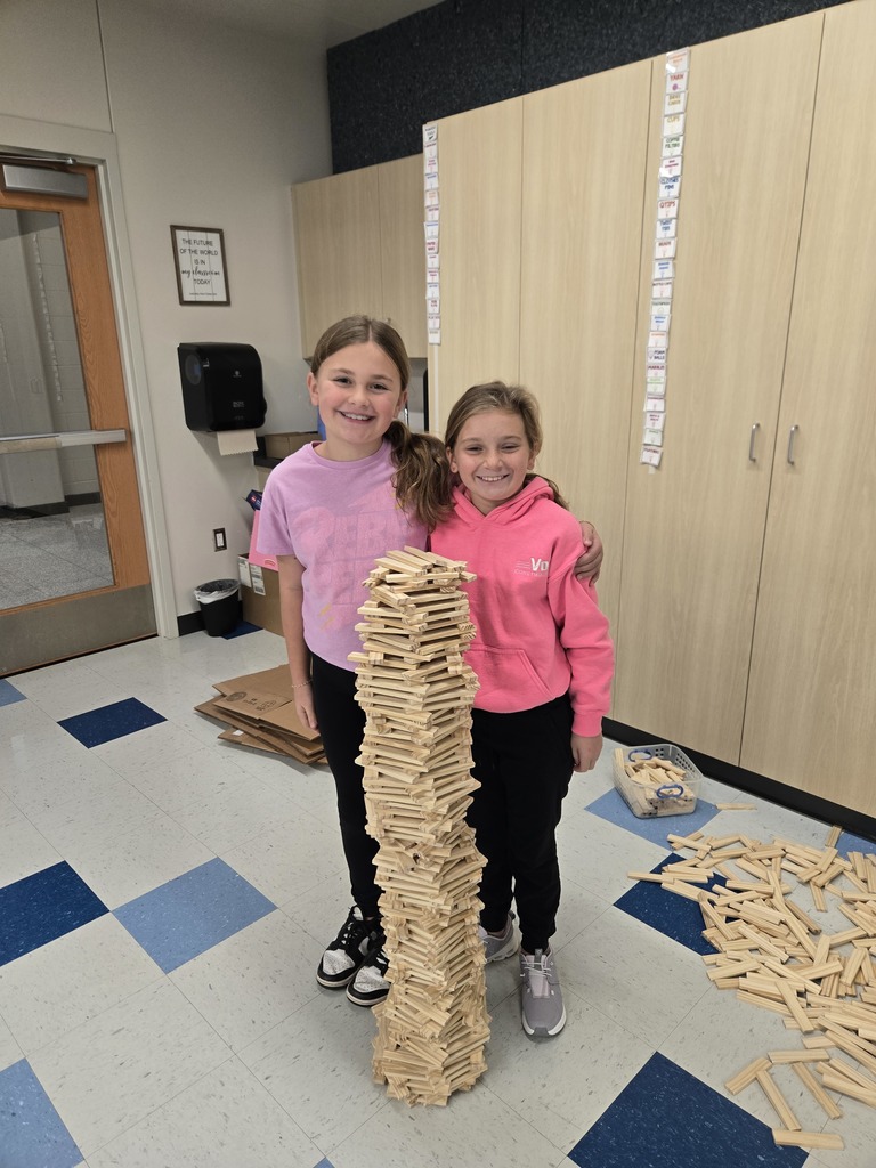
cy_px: 584
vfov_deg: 73.9
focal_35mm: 23
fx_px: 776
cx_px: 438
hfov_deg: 58.9
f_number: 1.8
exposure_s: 1/120
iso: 125
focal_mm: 5.4
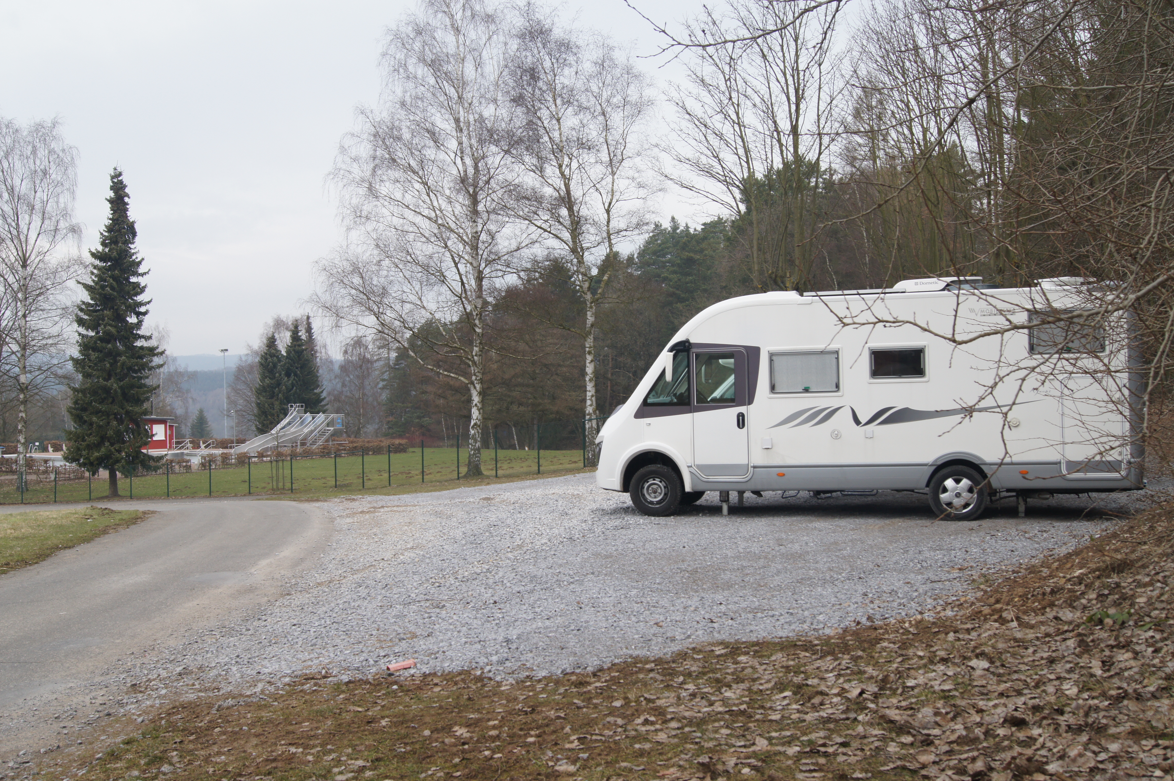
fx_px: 1271
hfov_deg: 49.6
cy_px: 390
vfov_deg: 34.2
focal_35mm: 39
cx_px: 587
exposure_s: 1/125
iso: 200
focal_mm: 26
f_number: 11
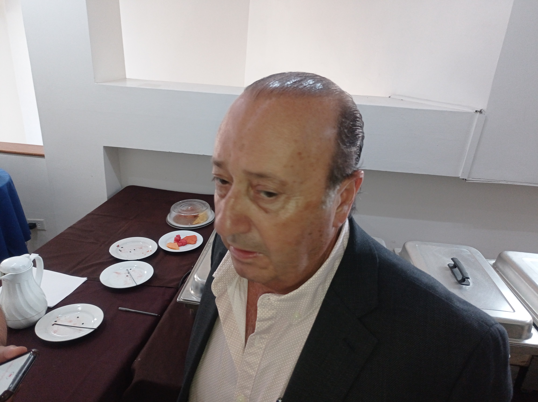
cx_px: 269
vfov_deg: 49.7
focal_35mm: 28
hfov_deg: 63.5
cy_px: 201
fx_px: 435
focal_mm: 4.7
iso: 234
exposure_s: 1/40
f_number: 1.79
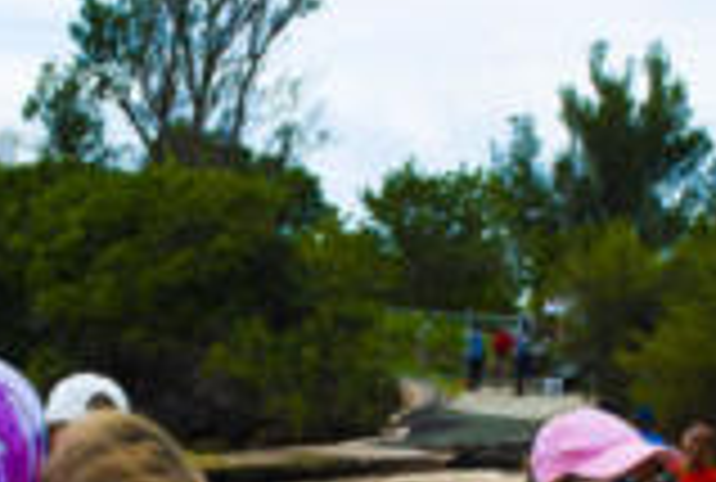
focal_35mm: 137
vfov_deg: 10.0
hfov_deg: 14.9
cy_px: 484
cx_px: 239
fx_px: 2724
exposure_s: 1/320
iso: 100
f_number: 9
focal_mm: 29
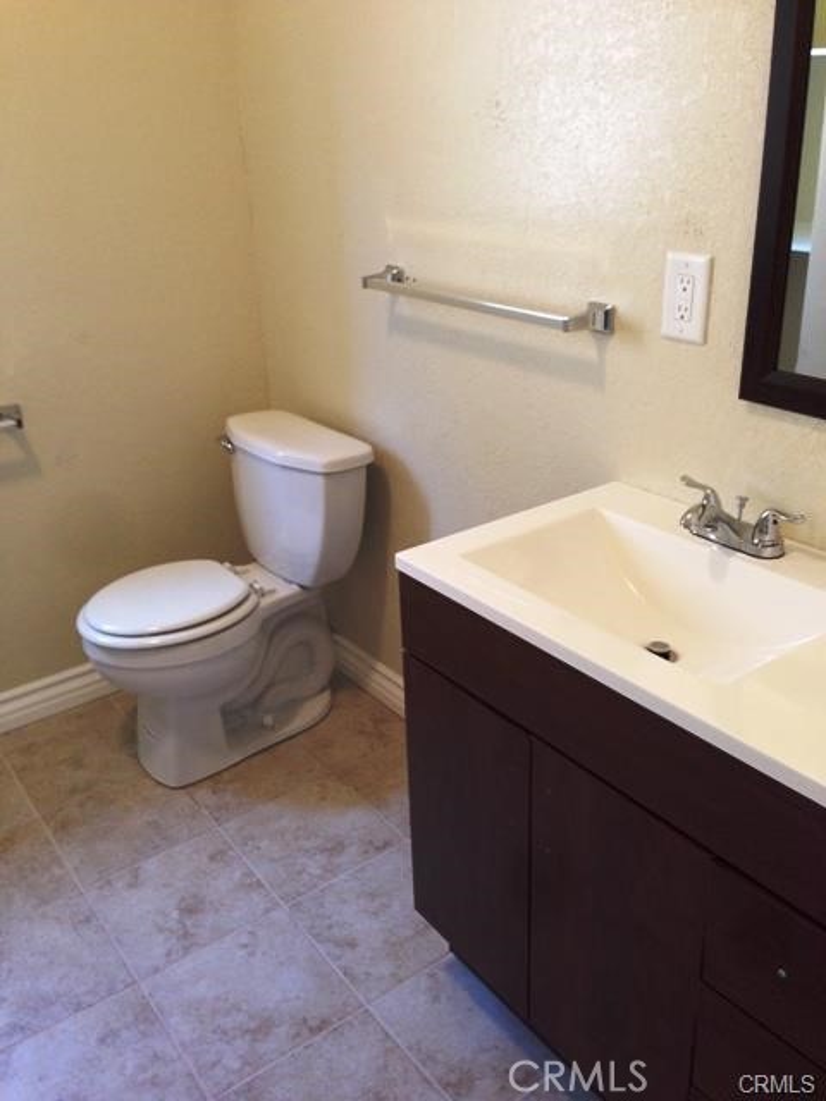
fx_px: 1050
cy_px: 550
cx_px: 413
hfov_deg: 42.9
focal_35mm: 33
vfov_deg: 55.4
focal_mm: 4.12
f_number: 2.4
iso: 100
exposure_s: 1/20
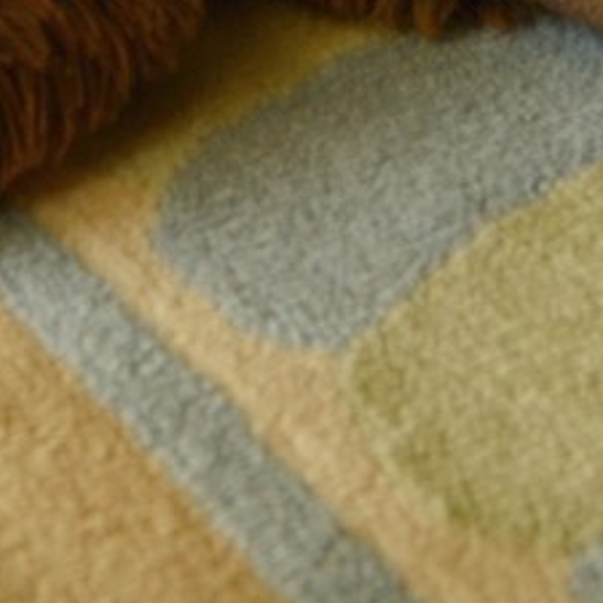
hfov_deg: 8.3
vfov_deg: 7.2
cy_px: -1302
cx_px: 35
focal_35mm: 211
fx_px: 4158
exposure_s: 1/160
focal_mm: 35
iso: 800
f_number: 5.6
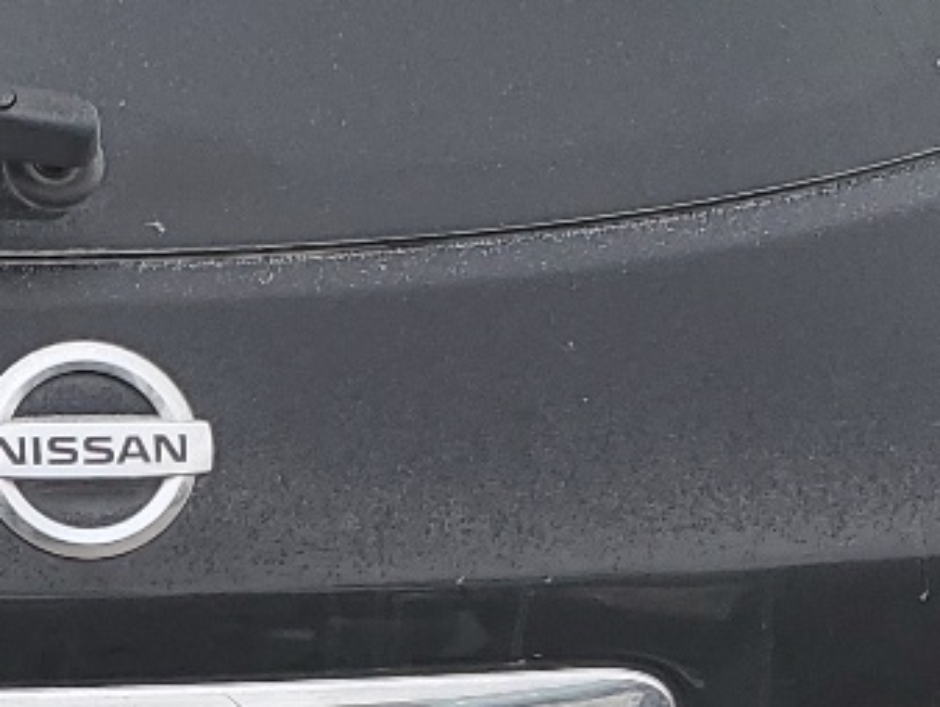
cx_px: -197
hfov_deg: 15.4
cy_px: 646
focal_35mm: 123
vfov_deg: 12.0
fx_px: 3342
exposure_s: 1/417
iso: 50
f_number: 1.5
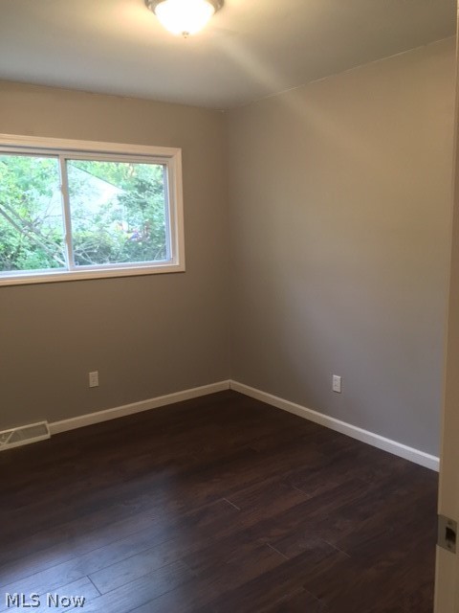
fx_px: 513
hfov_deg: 48.2
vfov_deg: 61.7
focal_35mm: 29
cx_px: 230
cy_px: 306
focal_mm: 4.15
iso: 160
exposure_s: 1/30
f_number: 2.2
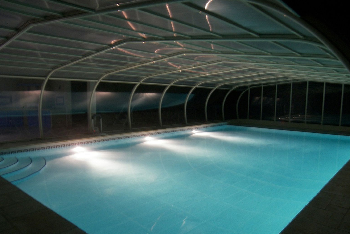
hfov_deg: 65.5
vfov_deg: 46.3
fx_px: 272
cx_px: 179
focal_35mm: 28
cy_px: 133
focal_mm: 5.4
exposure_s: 1/4
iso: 100
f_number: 2.8
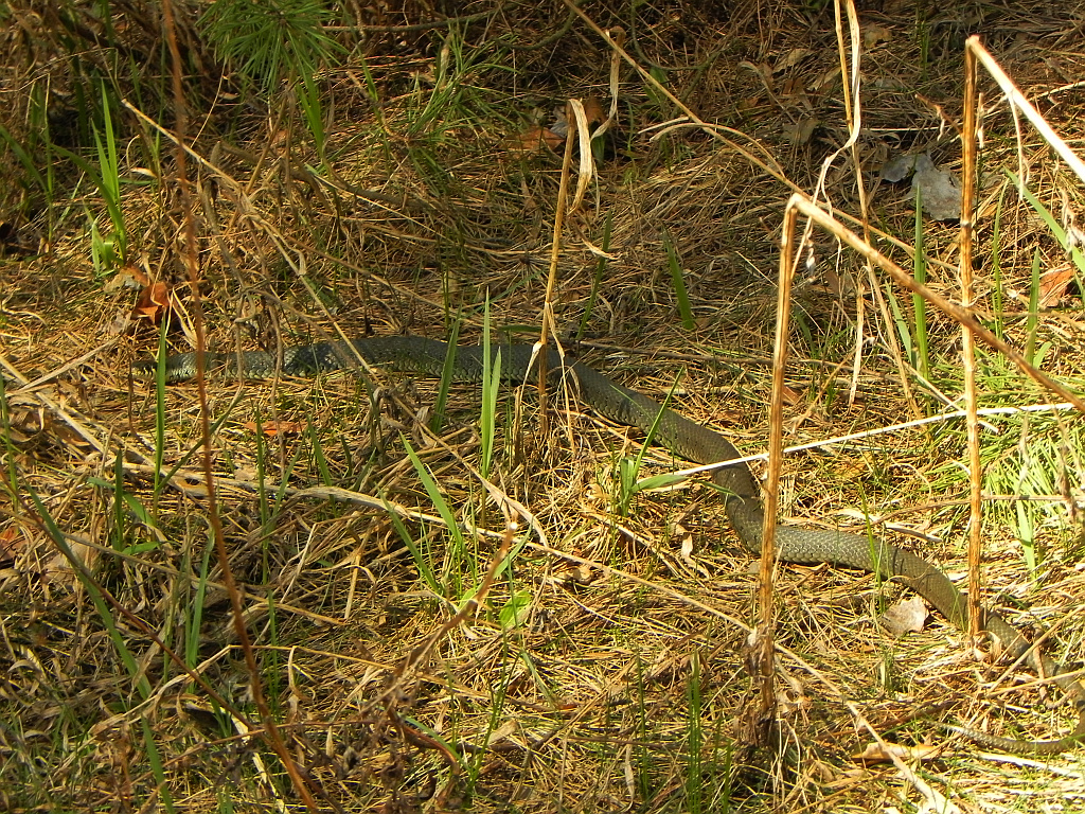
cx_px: 542
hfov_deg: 10.7
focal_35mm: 184
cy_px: 407
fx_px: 5767
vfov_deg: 8.1
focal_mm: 32.7
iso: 160
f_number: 5
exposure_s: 1/204
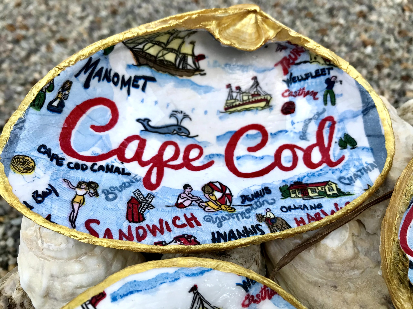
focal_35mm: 28
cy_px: 154
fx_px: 334
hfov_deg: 63.4
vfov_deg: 49.7
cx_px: 206
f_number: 1.8
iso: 20
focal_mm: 3.99
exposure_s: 1/236
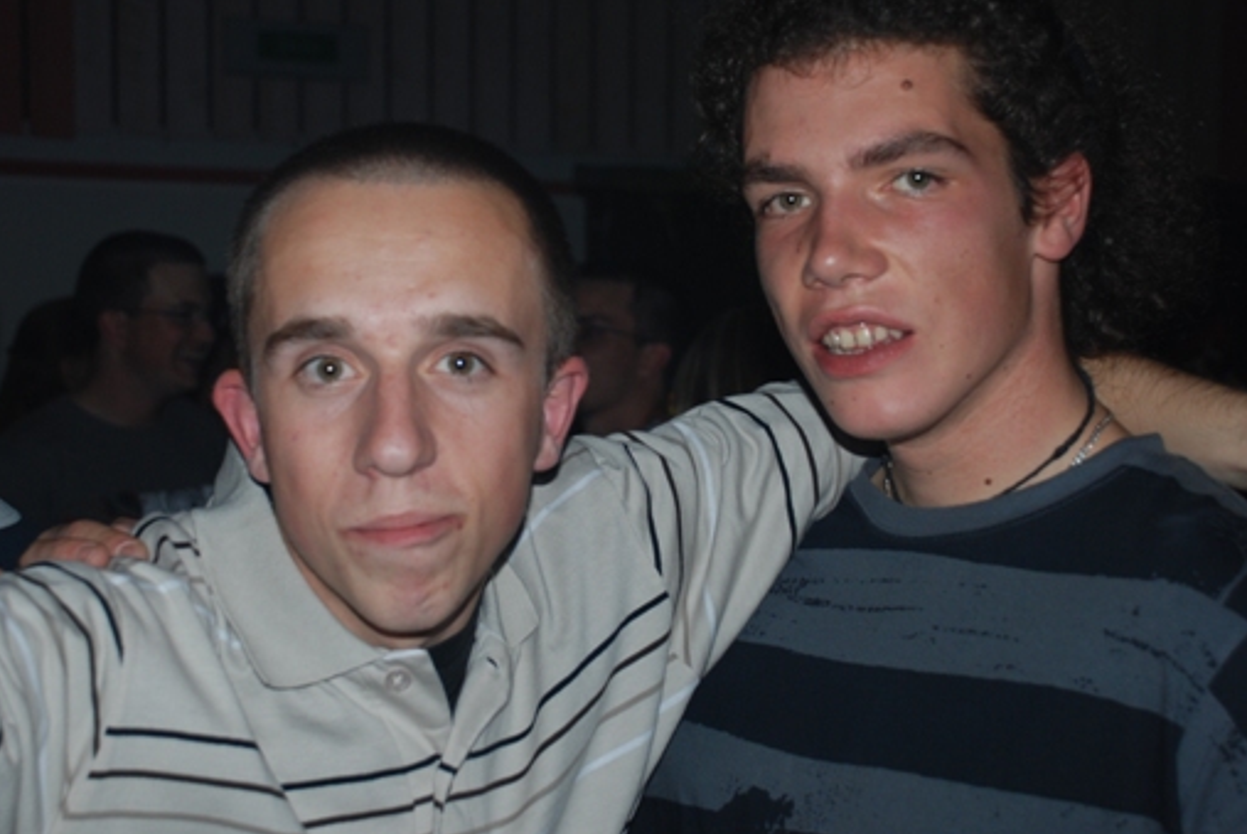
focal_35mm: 72
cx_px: 578
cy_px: 379
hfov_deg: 28.0
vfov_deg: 19.0
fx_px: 2496
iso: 200
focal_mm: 38
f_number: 4.5
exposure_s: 1/60
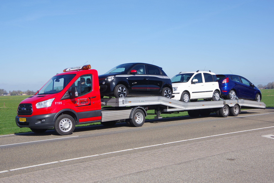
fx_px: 350
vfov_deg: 29.2
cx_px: 137
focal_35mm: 46
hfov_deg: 42.7
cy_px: 92
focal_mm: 31
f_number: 6.3
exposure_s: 1/500
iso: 200
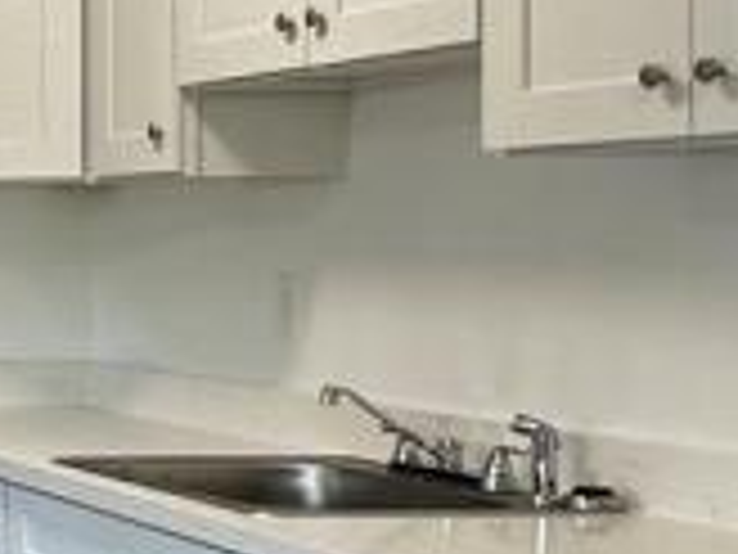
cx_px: -765
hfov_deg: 17.1
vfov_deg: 18.0
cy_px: 266
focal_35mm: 82
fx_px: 1748
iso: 200
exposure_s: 1/60
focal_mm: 2.22
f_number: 2.2
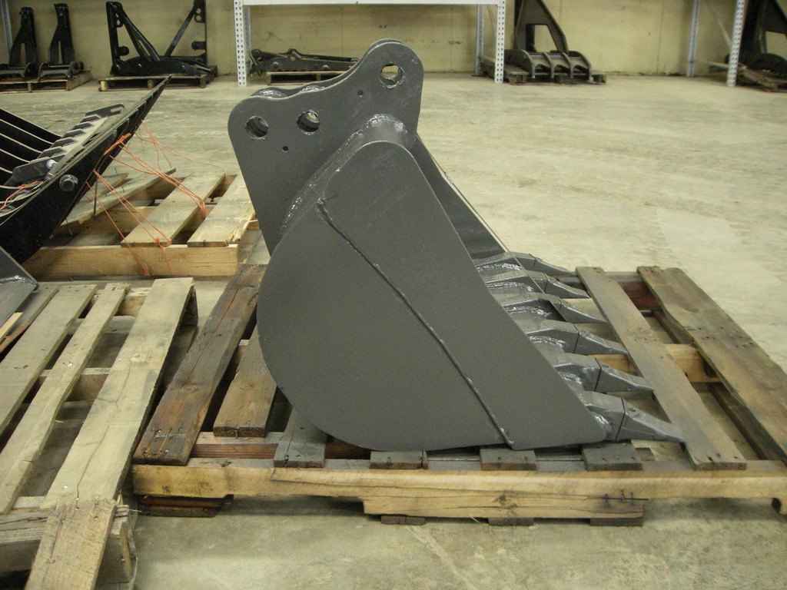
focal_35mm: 38
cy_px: 295
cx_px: 394
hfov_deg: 49.0
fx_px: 864
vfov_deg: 37.7
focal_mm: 6.2
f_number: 2.7
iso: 400
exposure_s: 1/13
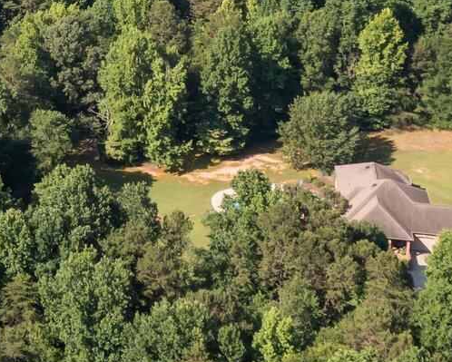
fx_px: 1446
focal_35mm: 108
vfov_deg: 13.8
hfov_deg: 17.0
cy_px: -83
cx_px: -95
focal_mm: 10.26
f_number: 5
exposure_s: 1/320
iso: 100
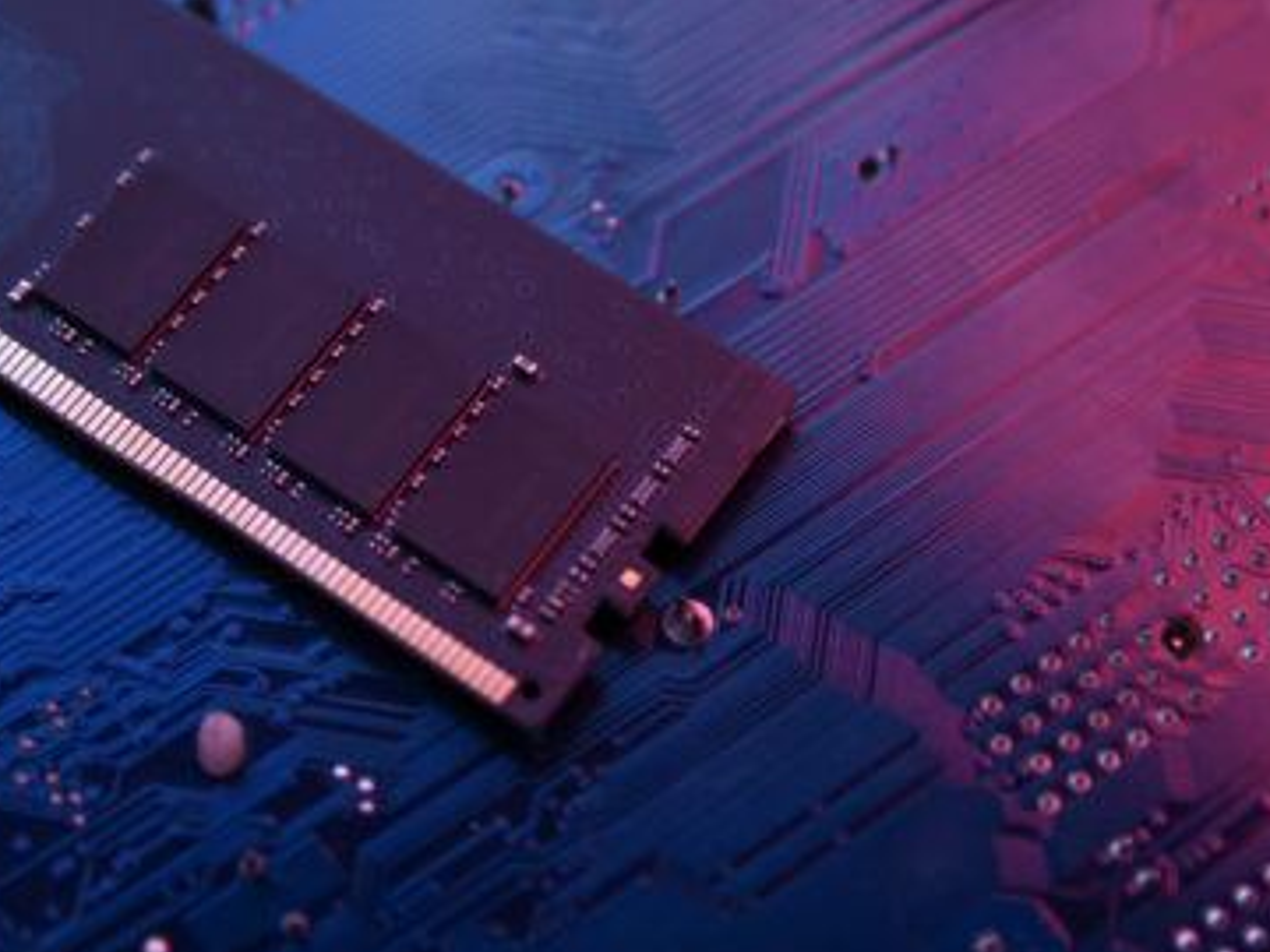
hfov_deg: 19.6
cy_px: 411
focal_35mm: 100
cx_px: 490
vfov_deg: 14.8
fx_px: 3669
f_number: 3.2
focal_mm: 50
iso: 100
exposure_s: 1/160
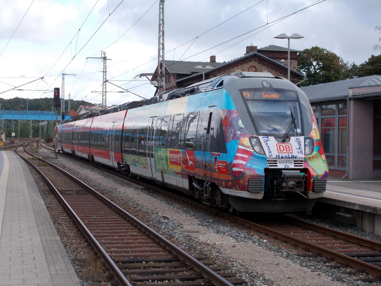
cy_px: 143
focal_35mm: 66
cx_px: 190
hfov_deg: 29.4
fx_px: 726
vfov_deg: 22.3
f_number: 5.3
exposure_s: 1/200
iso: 80
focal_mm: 11.8
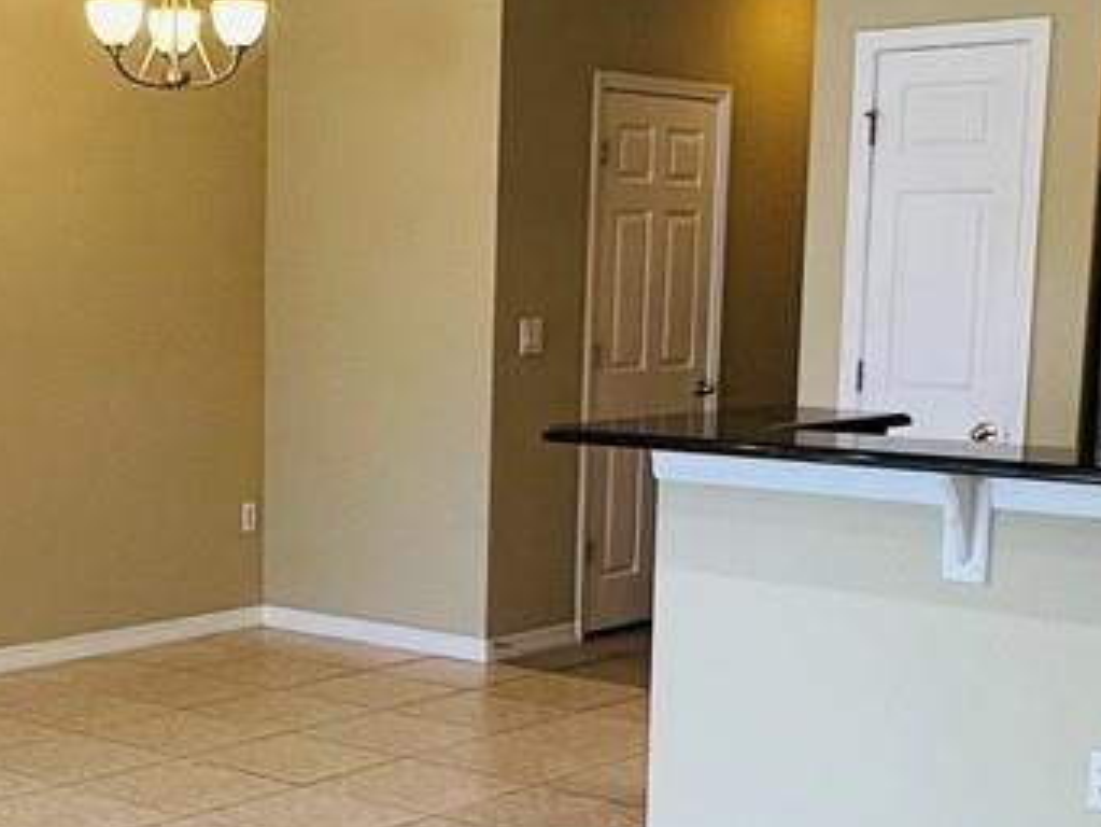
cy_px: 581
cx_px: 239
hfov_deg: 31.0
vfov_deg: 23.9
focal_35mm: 61
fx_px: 1941
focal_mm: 1.57
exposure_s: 1/120
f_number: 1.8
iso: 160
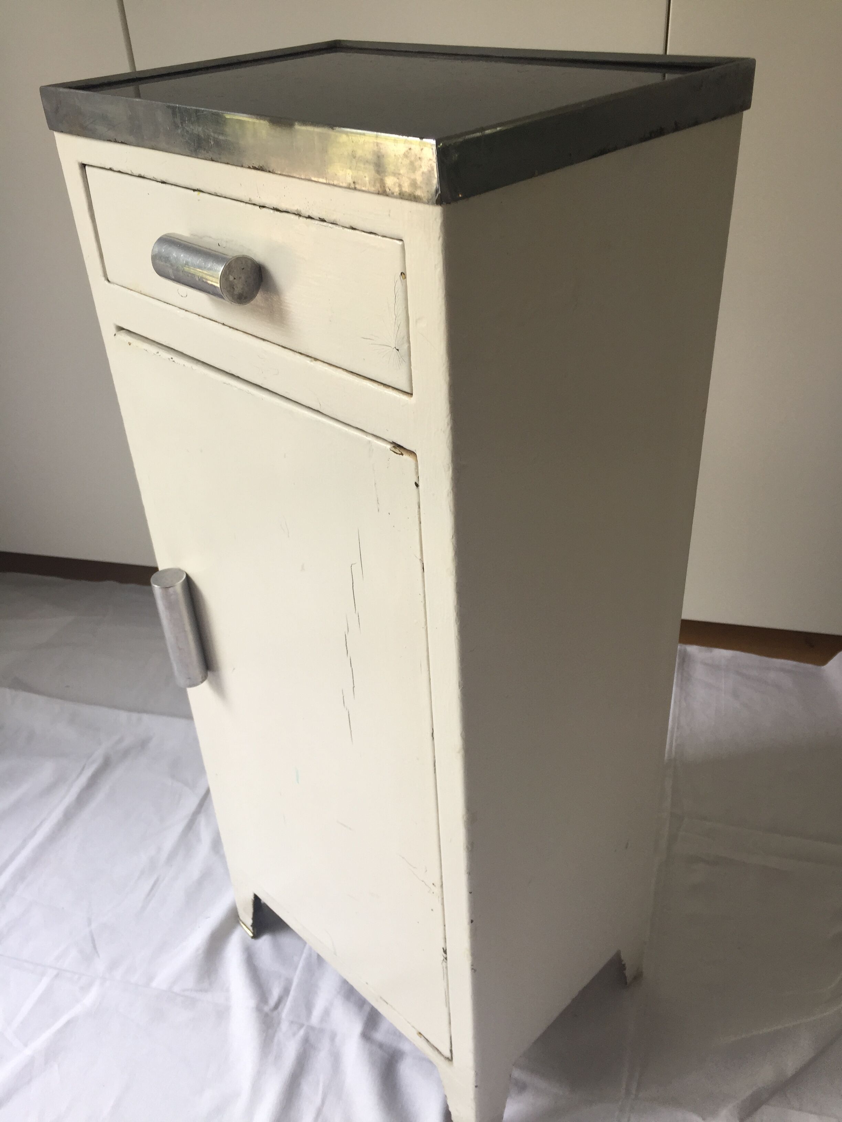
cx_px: 421
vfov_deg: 61.7
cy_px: 561
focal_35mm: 29
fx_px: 941
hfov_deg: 48.2
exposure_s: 1/100
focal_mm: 4.15
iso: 40
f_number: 2.2
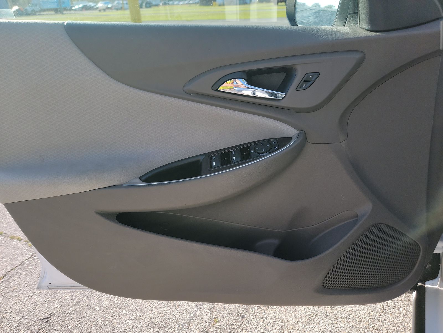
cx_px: 222
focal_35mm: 24
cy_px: 166
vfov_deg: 56.8
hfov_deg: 71.6
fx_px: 307
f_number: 1.8
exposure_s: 1/290
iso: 50
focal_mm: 6.7
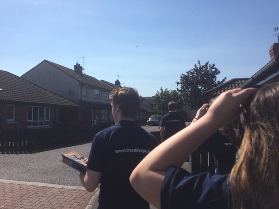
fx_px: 234
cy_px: 104
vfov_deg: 48.2
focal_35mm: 29
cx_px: 140
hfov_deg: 61.7
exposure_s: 1/3425
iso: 32
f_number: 2.2
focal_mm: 4.15
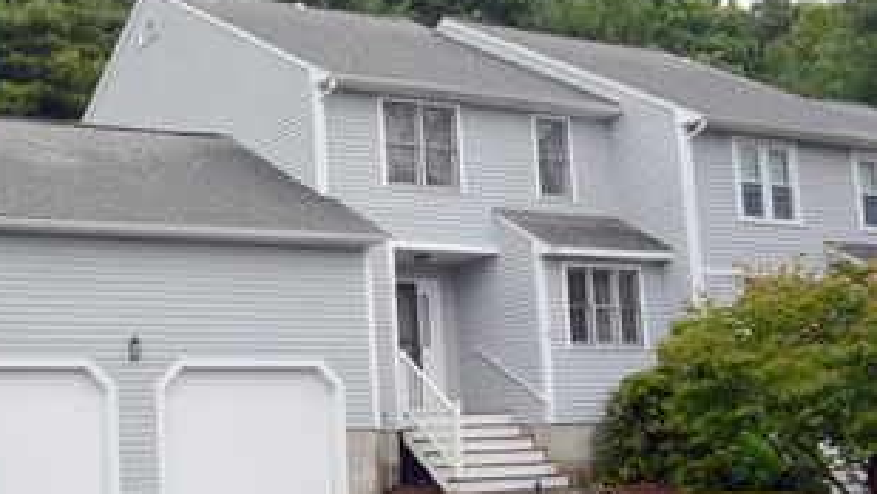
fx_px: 1303
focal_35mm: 56
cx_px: 170
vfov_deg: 21.4
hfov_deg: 35.9
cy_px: 294
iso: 100
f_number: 8
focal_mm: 22
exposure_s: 1/100
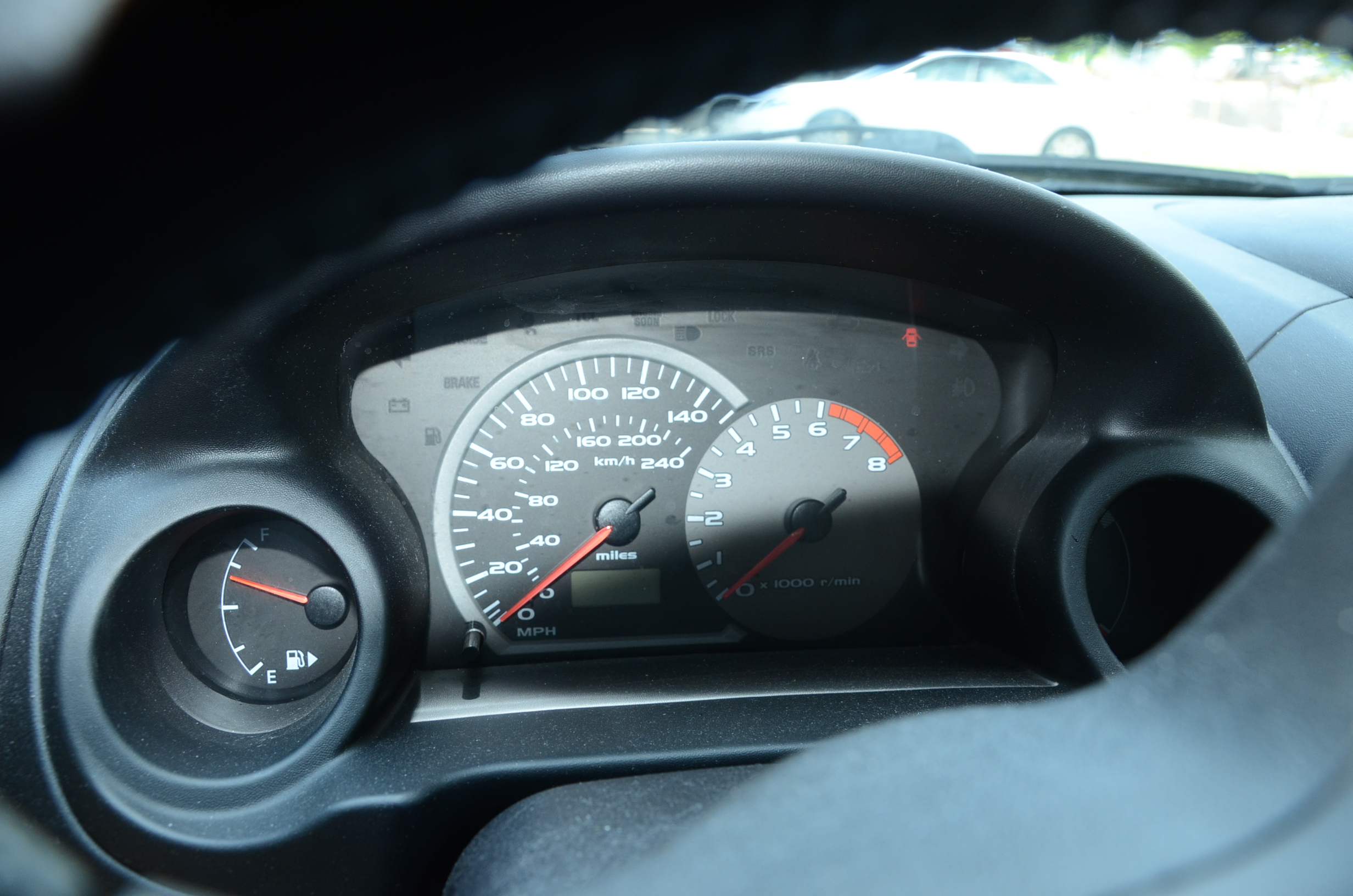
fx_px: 1238
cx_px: 676
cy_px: 448
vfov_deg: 39.8
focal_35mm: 33
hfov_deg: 57.3
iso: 640
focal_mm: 22
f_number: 5.6
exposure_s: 1/125
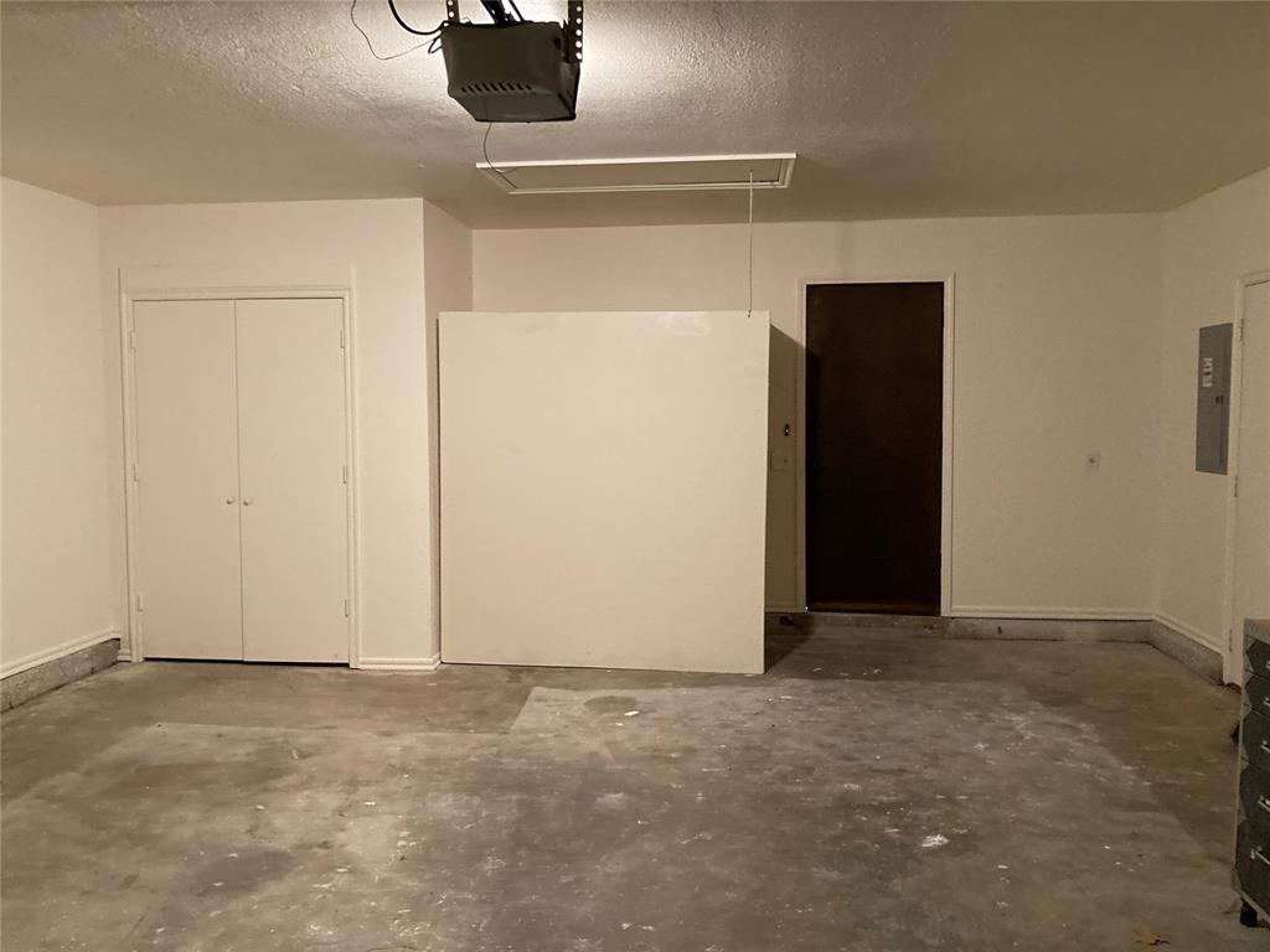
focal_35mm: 28
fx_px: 1027
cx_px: 635
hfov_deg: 63.4
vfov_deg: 49.7
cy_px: 476
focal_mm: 3.99
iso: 500
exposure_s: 1/30
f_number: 1.8
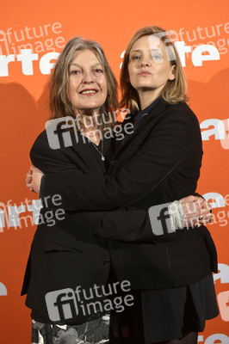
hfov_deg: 20.6
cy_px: 172
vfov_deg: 30.5
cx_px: 114
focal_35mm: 66
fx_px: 631
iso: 2000
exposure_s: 1/160
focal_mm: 66
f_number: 5.6
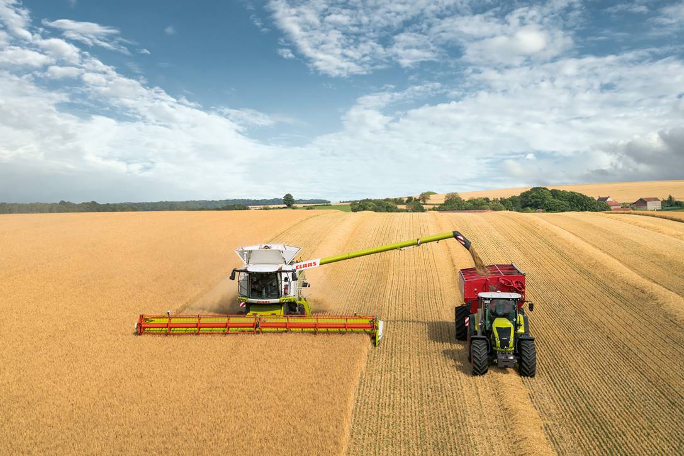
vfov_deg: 21.9
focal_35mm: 62
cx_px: 342
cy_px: 228
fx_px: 1178
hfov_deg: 32.4
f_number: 9
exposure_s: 1/400
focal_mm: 62
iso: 160
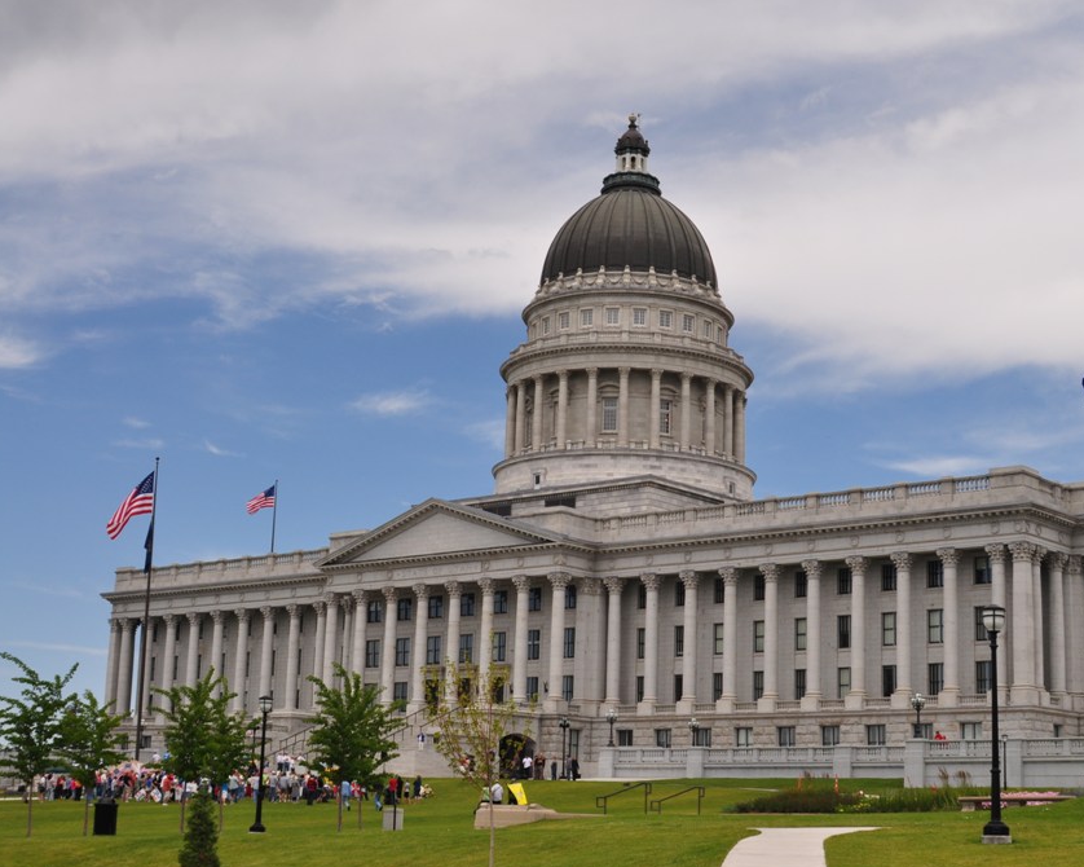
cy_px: 435
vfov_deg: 27.6
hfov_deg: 34.1
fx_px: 1764
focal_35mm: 55
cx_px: 613
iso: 200
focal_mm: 32
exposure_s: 1/320
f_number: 10
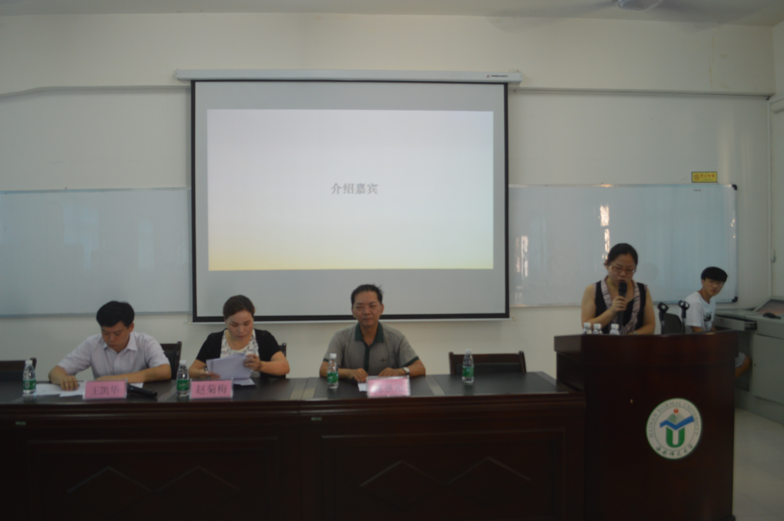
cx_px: 392
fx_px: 587
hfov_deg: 67.4
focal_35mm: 27
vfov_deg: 47.8
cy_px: 260
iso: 400
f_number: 3.5
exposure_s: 1/30
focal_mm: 18
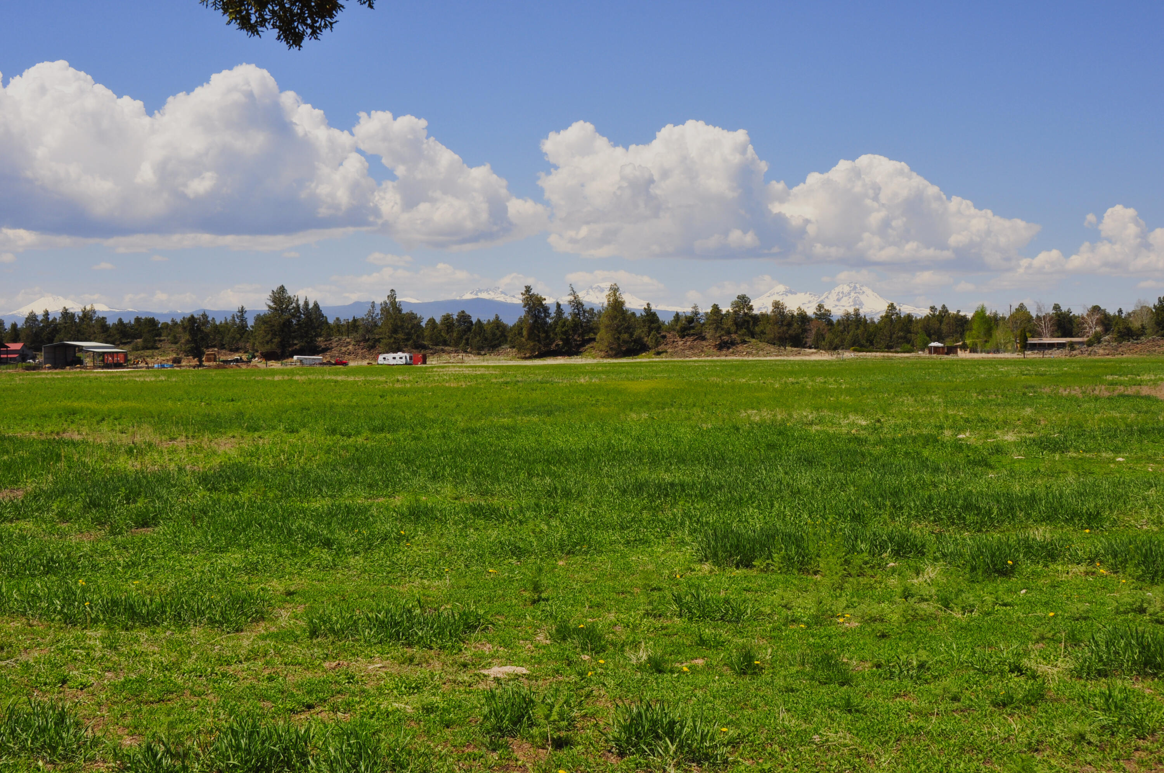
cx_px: 582
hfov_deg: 46.5
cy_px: 386
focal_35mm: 42
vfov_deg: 31.8
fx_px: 1356
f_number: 10
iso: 200
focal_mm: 28
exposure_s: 1/250
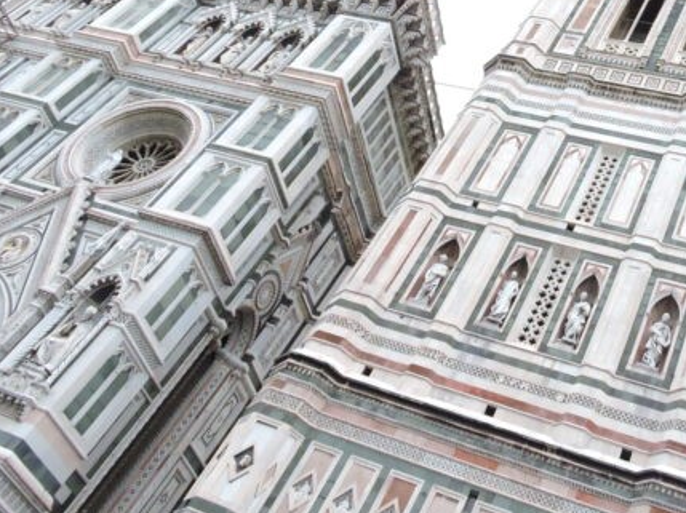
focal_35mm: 43
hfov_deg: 42.0
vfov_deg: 32.0
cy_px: 59
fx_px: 851
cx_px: 548
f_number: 4.2
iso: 800
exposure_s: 1/500
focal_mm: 4.3
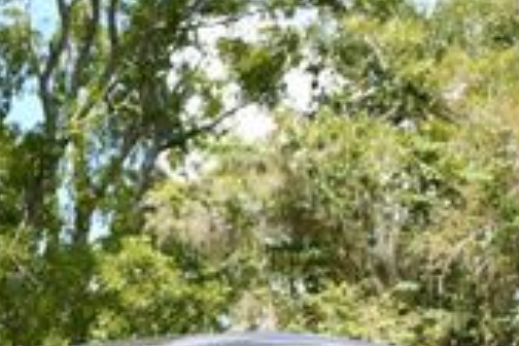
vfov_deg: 9.5
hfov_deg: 14.6
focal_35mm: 137
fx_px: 1975
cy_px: 643
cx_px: -77
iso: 180
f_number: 8
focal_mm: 18
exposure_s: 1/250
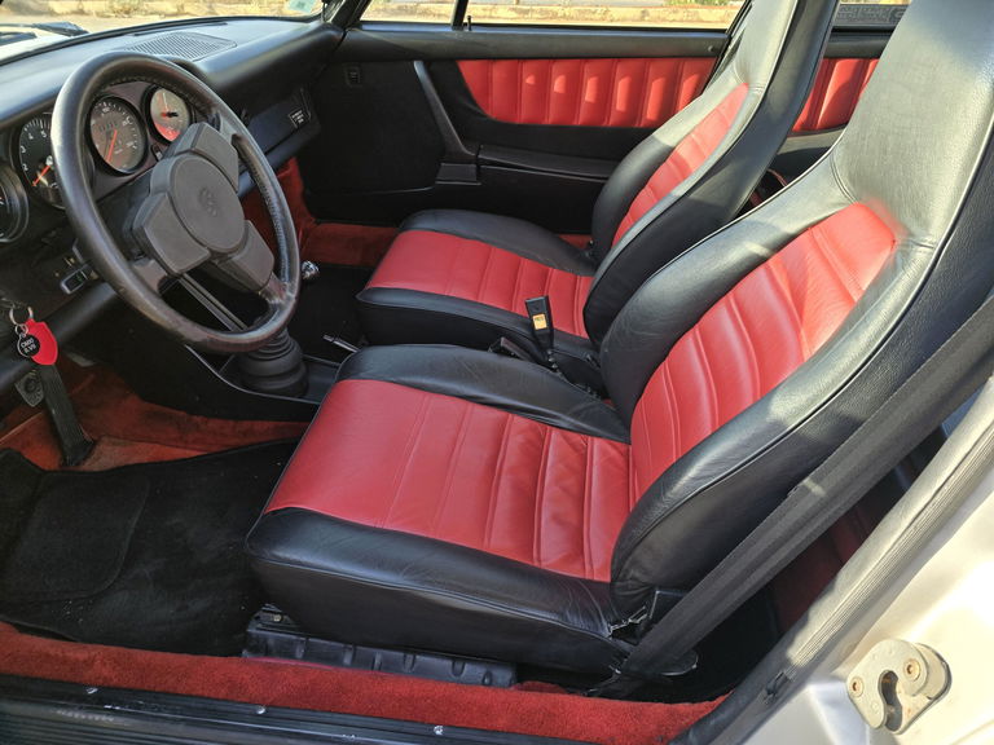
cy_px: 372
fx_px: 660
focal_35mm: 23
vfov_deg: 58.9
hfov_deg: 73.9
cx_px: 497
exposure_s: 1/180
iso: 40
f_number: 1.7
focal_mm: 6.3
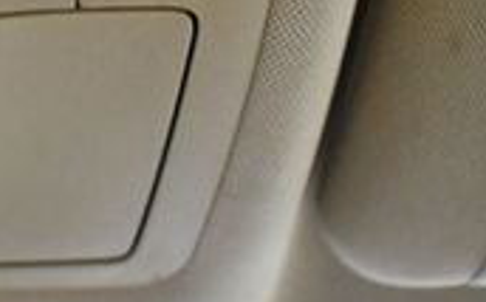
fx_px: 1812
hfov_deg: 14.1
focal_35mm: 137
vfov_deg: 9.3
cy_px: -121
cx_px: -280
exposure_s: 1/60
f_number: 3.5
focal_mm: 18
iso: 3600
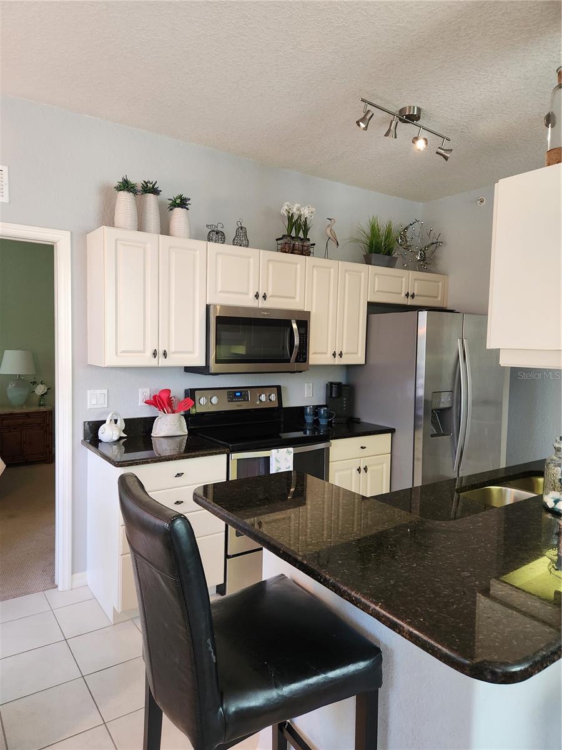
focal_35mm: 23
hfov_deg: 58.9
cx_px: 281
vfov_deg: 73.9
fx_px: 498
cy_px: 375
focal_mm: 5.4
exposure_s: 1/120
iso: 250
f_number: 1.8
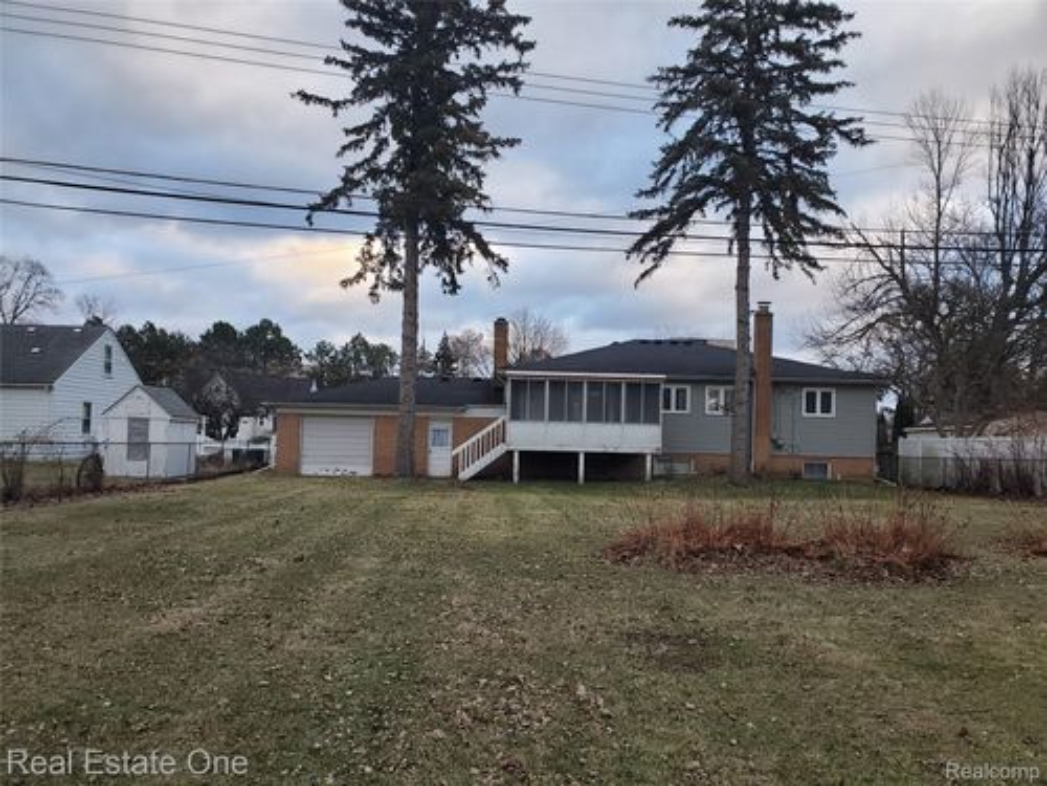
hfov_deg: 67.3
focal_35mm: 26
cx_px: 524
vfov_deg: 53.1
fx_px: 786
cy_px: 393
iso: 64
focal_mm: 4.3
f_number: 2.4
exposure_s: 1/120
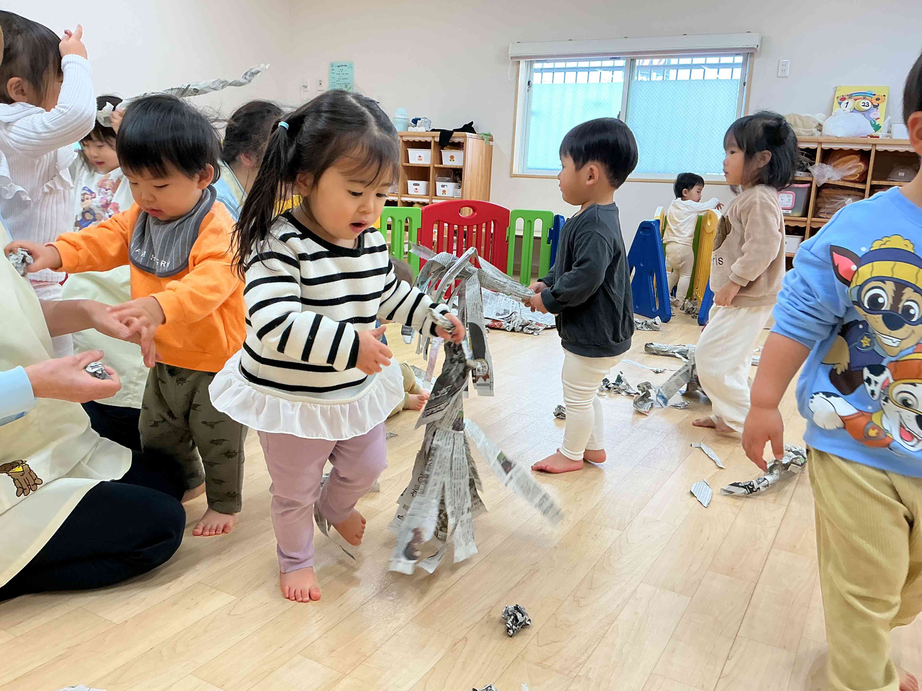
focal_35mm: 29
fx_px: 772
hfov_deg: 61.7
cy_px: 346
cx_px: 461
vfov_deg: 48.2
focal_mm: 3
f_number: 1.8
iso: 50
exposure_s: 1/100
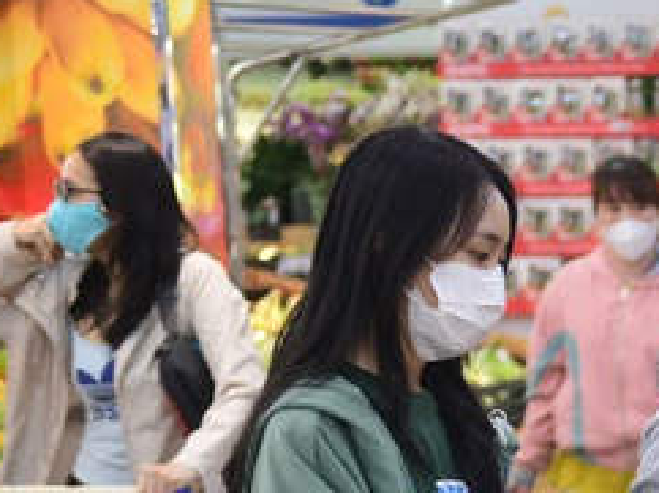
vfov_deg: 8.7
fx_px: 3176
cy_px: 629
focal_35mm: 167
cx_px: 980
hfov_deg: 11.4
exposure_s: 1/125
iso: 1000
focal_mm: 56
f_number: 3.2
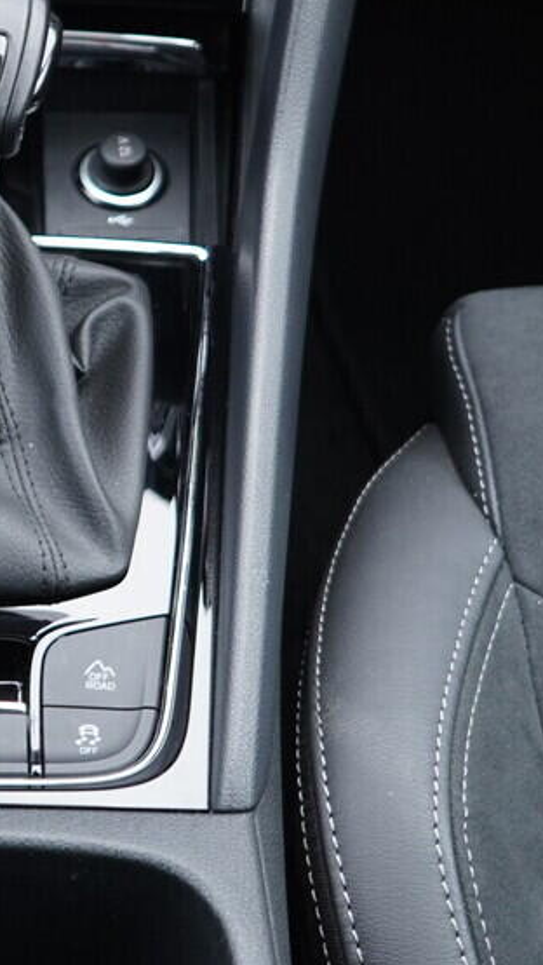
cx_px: -144
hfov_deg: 12.0
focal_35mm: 98
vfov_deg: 21.8
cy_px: 413
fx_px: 2506
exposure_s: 1/40
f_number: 2.8
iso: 400
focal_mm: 24
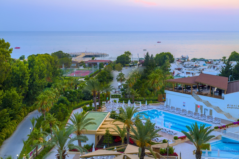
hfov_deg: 39.6
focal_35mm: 50
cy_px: 80
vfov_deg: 27.0
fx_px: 332
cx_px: 120
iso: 320
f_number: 4
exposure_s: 1/40
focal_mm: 50
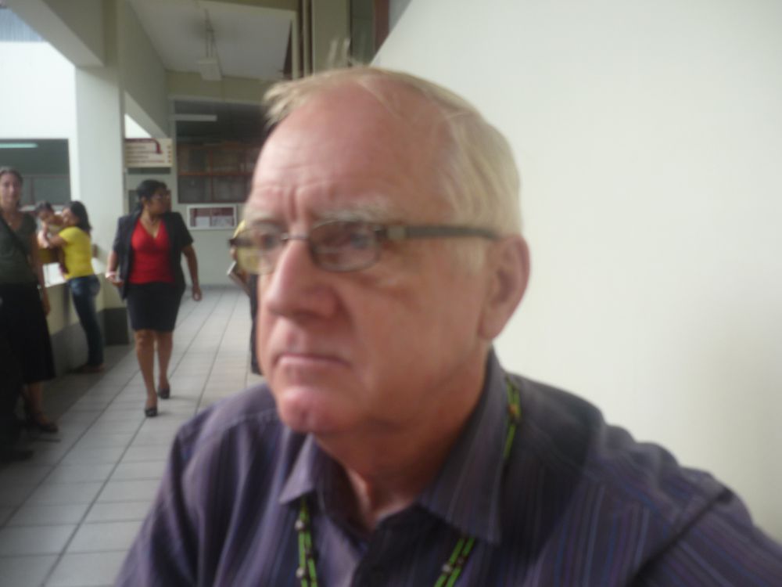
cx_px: 391
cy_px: 294
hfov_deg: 55.4
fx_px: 745
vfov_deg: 42.9
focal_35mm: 33
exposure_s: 1/40
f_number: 2.8
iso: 100
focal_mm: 5.5
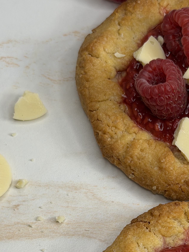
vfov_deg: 17.1
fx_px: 830
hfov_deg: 12.8
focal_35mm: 114
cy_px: 208
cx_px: 204
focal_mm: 6.76
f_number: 1.78
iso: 50
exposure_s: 1/128
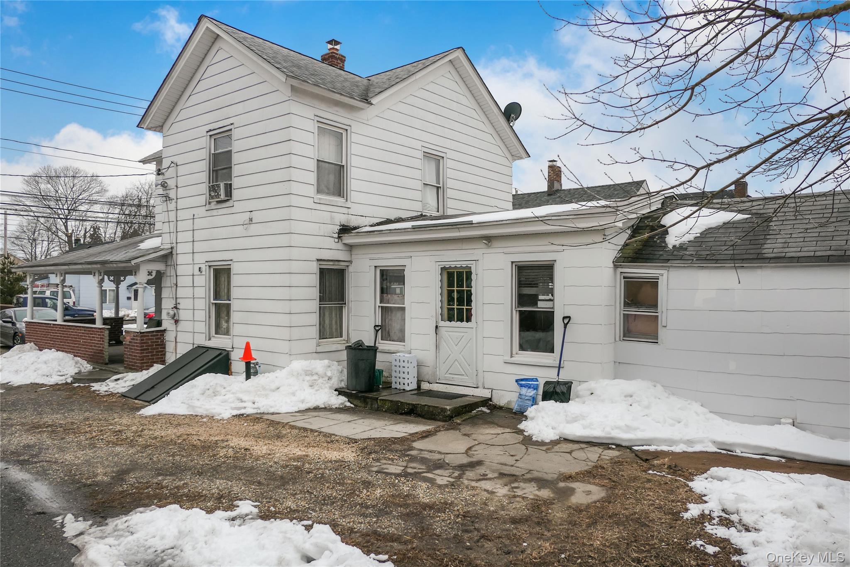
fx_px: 567
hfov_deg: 73.7
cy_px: 284
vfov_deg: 53.1
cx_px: 425
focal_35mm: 24
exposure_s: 1/800
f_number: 2.8
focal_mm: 8.8
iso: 125
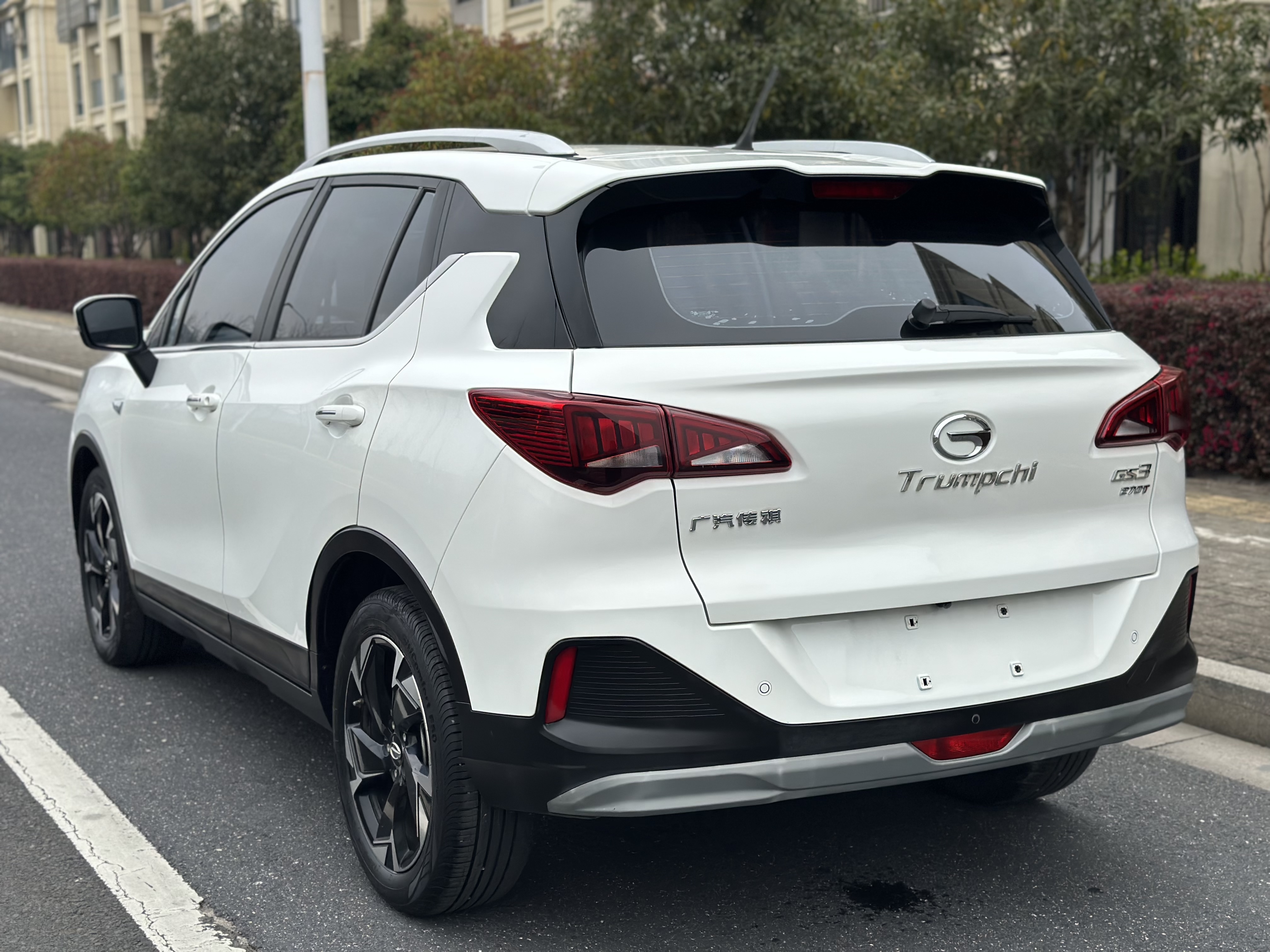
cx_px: 635
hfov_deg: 39.7
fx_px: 1761
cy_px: 476
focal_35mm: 48
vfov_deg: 30.3
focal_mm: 6.86
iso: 80
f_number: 1.78
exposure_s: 1/4016
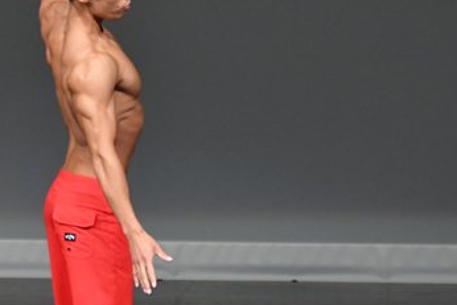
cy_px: 211
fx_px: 9804
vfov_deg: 1.8
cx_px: 65
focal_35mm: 772
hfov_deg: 2.7
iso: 4000
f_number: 5.6
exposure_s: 1/400
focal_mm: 230
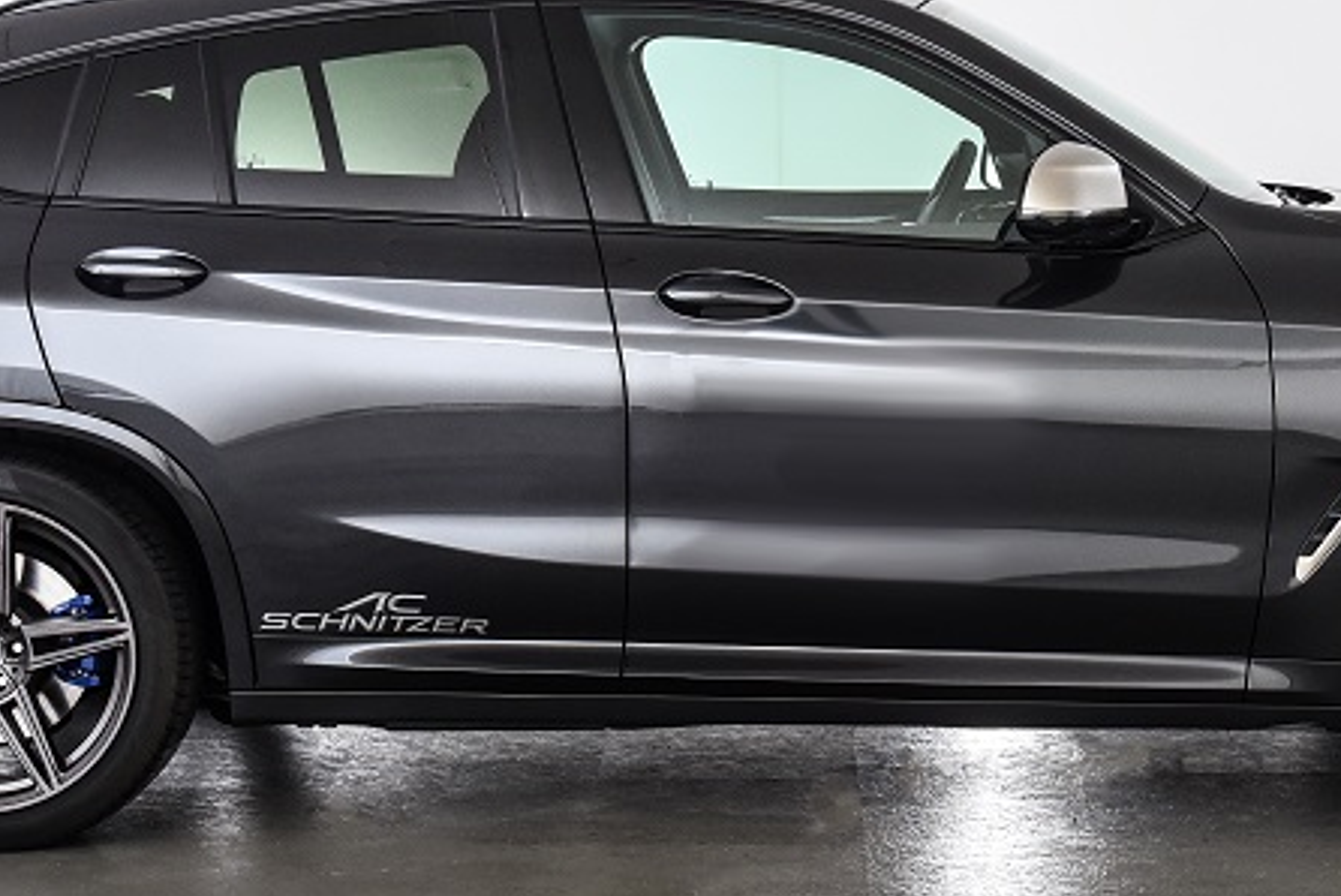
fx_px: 3765
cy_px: 443
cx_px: 695
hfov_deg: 20.2
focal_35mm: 101
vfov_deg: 13.6
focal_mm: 44
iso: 2000
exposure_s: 1/125
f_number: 11
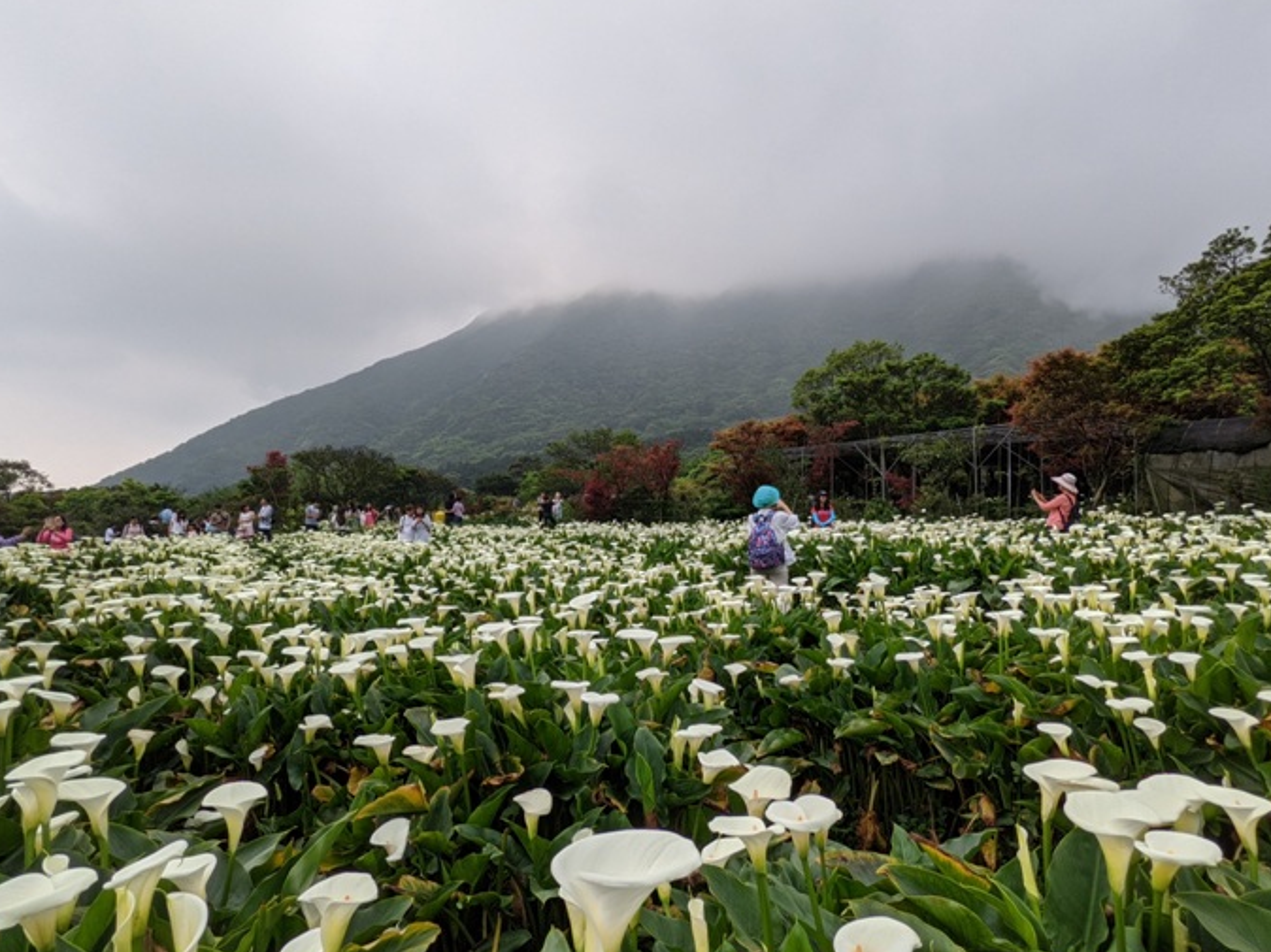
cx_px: 658
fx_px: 697
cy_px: 511
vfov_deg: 68.6
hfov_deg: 84.7
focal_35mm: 19
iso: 43
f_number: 2.2
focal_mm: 2.22
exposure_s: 1/358
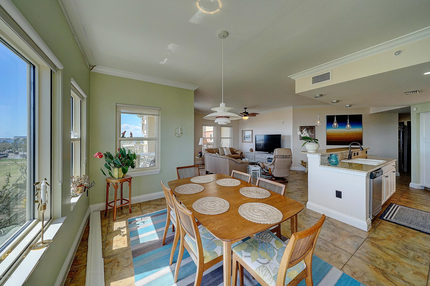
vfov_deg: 90.0
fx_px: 143
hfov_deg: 112.6
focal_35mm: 12
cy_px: 143
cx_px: 215
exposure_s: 1/60
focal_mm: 12
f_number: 8
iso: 320
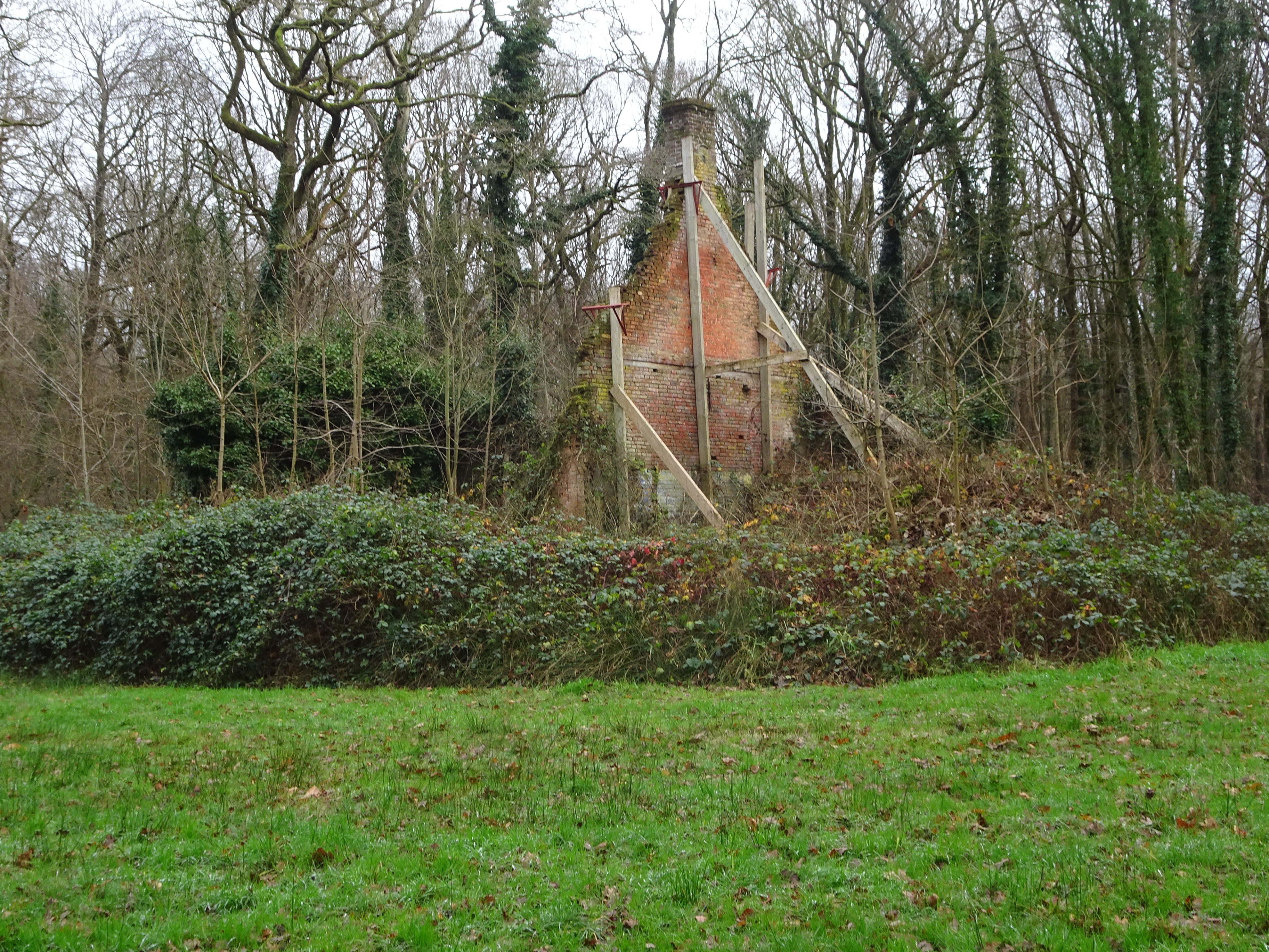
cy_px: 419
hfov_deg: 44.8
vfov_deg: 34.3
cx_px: 615
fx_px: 1540
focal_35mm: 42
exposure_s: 1/40
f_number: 4
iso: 80
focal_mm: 5.79
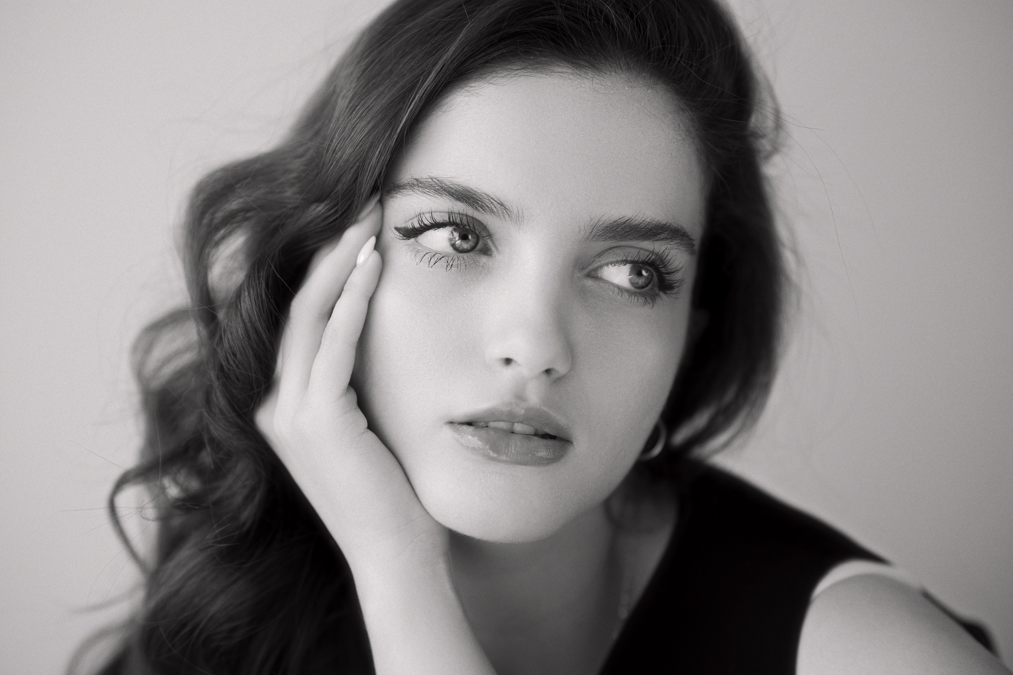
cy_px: 338
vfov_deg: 16.1
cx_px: 506
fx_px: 2392
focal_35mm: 85
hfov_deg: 23.9
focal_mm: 85
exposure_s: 1/250
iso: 125
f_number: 2.5
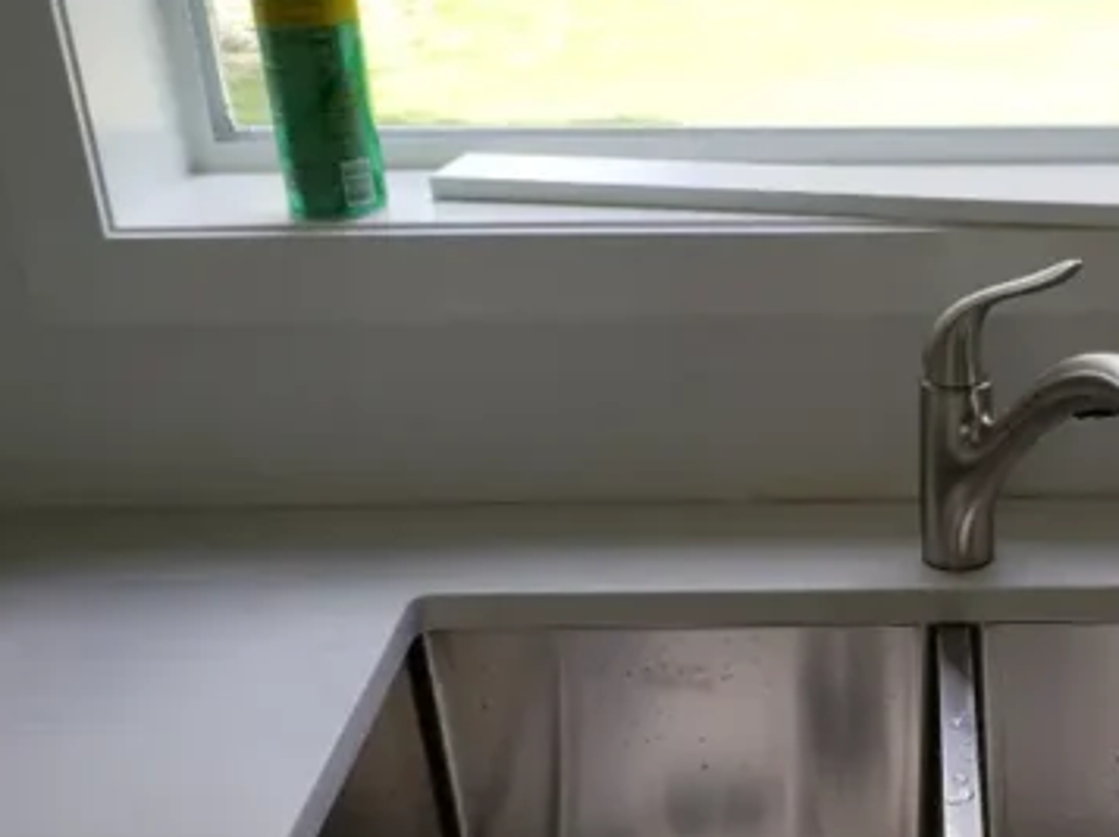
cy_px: 708
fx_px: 1808
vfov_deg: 25.5
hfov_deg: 33.2
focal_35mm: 56
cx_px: 934
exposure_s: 1/60
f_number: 2.4
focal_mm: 4.3
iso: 250
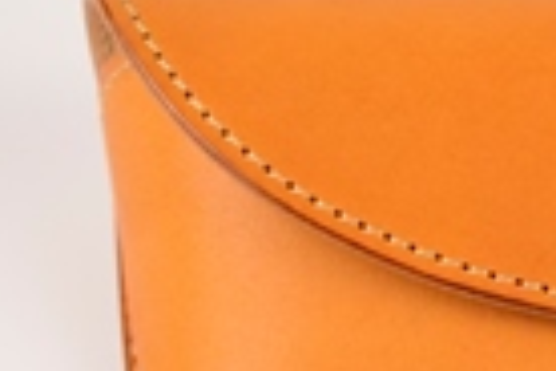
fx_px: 3243
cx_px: 693
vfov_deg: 6.5
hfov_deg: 9.6
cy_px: 288
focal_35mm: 210
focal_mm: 40
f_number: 5.6
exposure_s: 1/500
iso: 3200
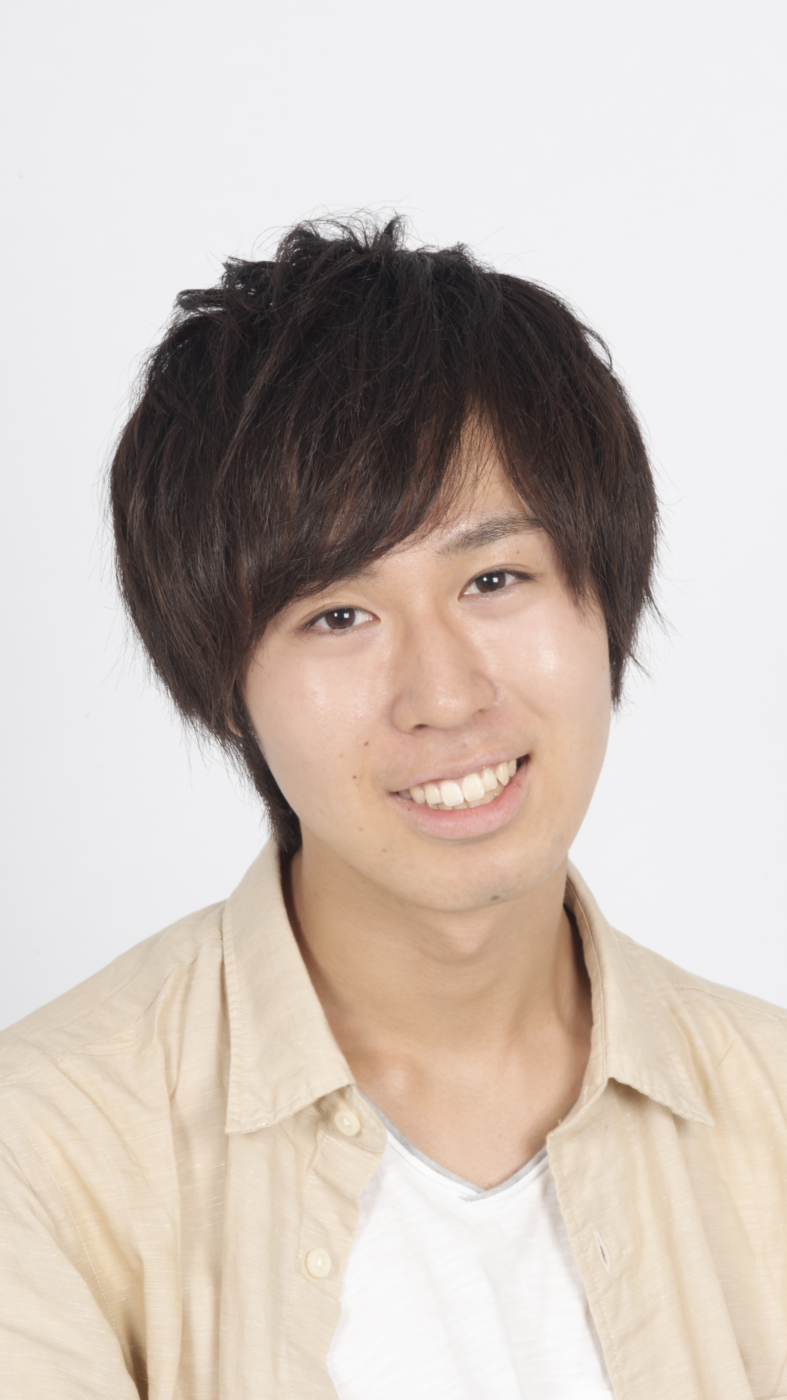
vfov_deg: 17.0
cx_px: 450
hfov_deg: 9.6
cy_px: 701
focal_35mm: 126
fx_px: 4675
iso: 100
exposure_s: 1/125
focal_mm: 120
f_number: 22
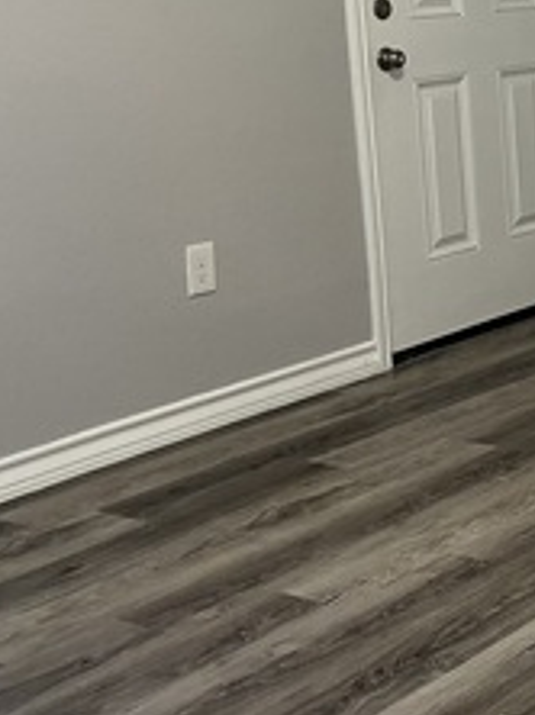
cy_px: 135
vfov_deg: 25.5
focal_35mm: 75
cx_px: 835
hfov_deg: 17.4
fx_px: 1549
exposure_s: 1/60
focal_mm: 5.1
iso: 200
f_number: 1.6
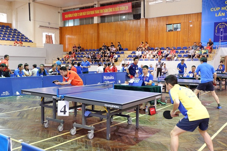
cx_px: 114
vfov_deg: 35.1
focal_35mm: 38
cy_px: 76
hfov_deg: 50.7
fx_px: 240
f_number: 4.5
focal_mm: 25.6
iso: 2500
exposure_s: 1/52
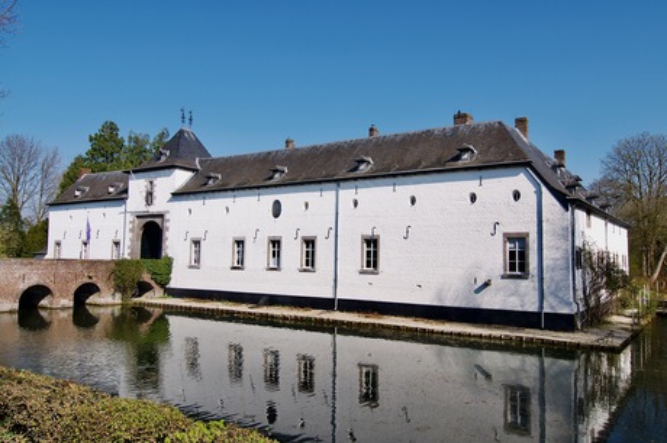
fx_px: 500
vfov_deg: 47.9
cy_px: 222
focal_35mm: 27
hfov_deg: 67.4
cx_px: 334
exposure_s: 1/320
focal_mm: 18
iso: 200
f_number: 9
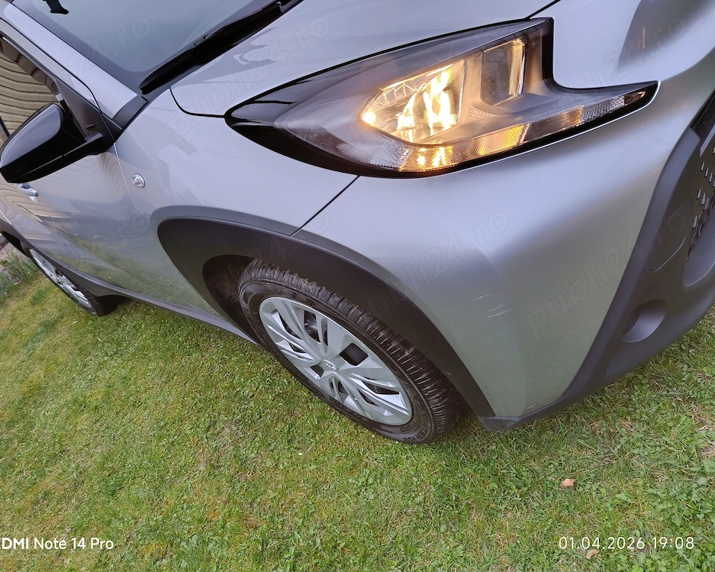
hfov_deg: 70.2
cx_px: 337
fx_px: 508
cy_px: 286
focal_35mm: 24
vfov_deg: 58.7
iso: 931
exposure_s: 1/33.3
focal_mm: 6.11
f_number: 1.65
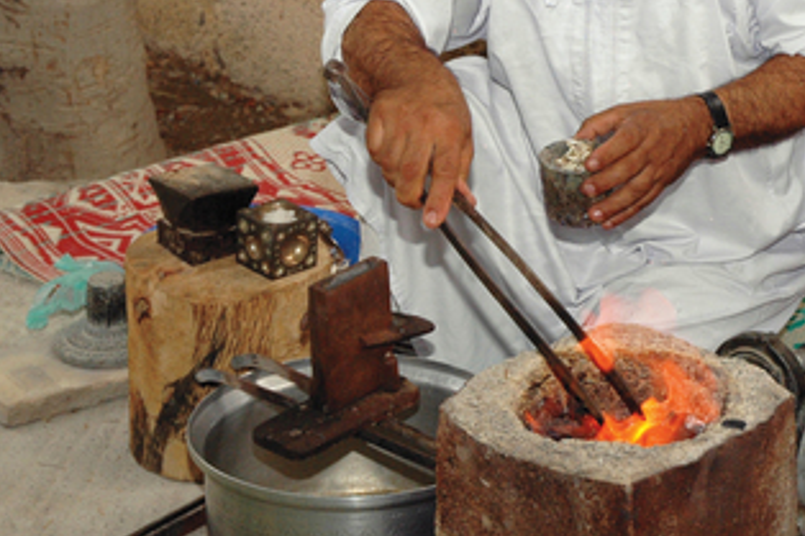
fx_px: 2592
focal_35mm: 116
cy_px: 95
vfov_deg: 11.7
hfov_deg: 17.4
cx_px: 713
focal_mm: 38
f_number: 5.6
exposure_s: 1/400
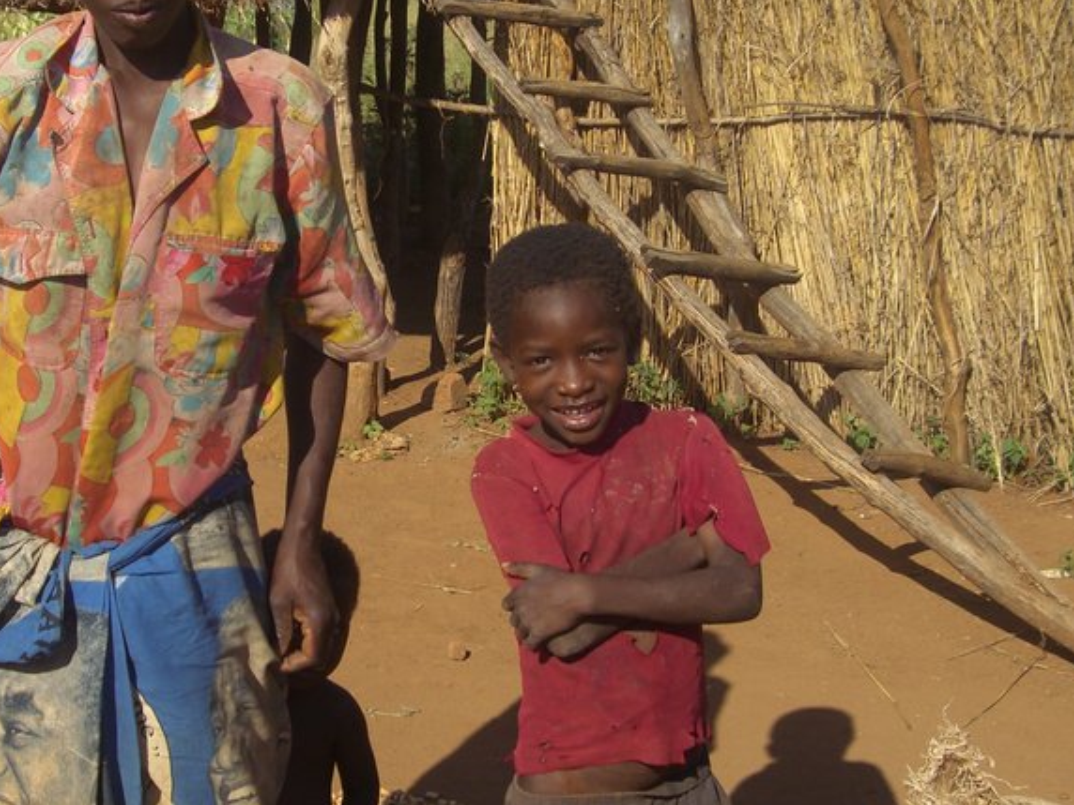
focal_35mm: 68
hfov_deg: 28.5
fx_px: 2110
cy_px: 357
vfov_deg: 21.6
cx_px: 471
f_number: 5.6
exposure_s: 1/400
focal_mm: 7.9
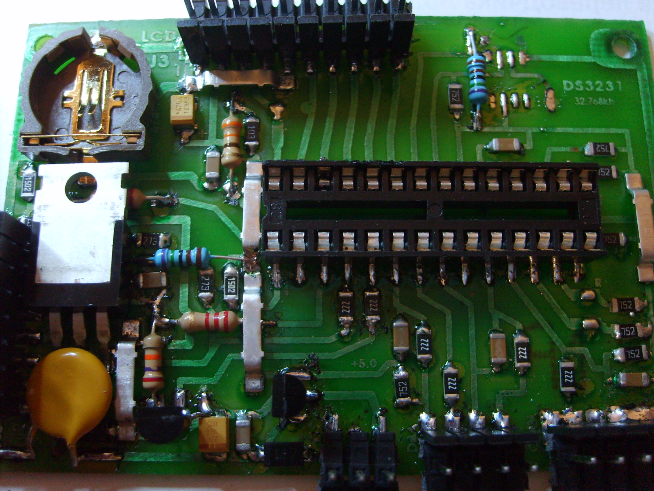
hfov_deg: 52.6
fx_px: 661
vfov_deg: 40.7
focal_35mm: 35
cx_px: 327
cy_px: 246
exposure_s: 1/6
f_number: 2.8
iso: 140
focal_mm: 5.8
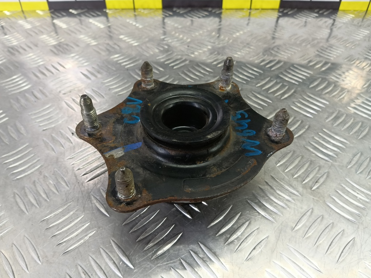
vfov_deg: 58.9
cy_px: 139
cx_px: 186
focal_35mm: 23
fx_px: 247
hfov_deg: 73.9
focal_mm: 4.11
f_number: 1.6
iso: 144
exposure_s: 1/50
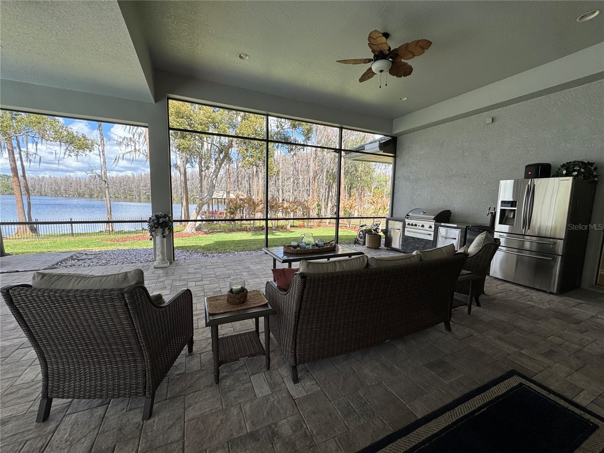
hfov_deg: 102.1
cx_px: 302
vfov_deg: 85.7
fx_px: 244
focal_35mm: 14
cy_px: 226
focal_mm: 2.22
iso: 40
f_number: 2.2
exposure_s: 1/308
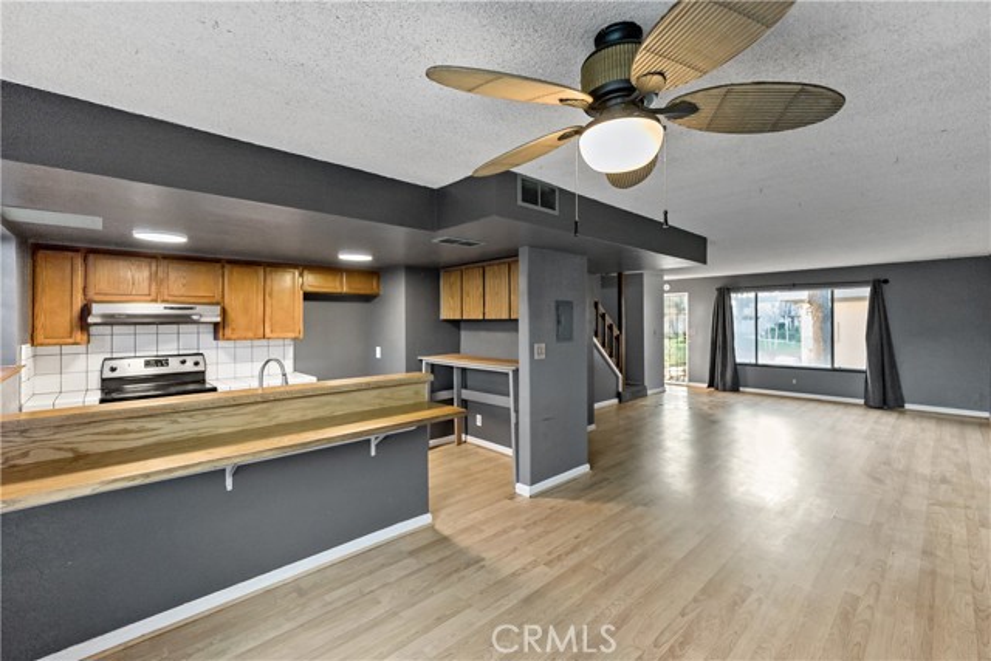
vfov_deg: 77.4
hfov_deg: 100.4
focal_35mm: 15
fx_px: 413
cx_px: 496
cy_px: 330
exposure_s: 1/160
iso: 1600
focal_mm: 15
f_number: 2.8
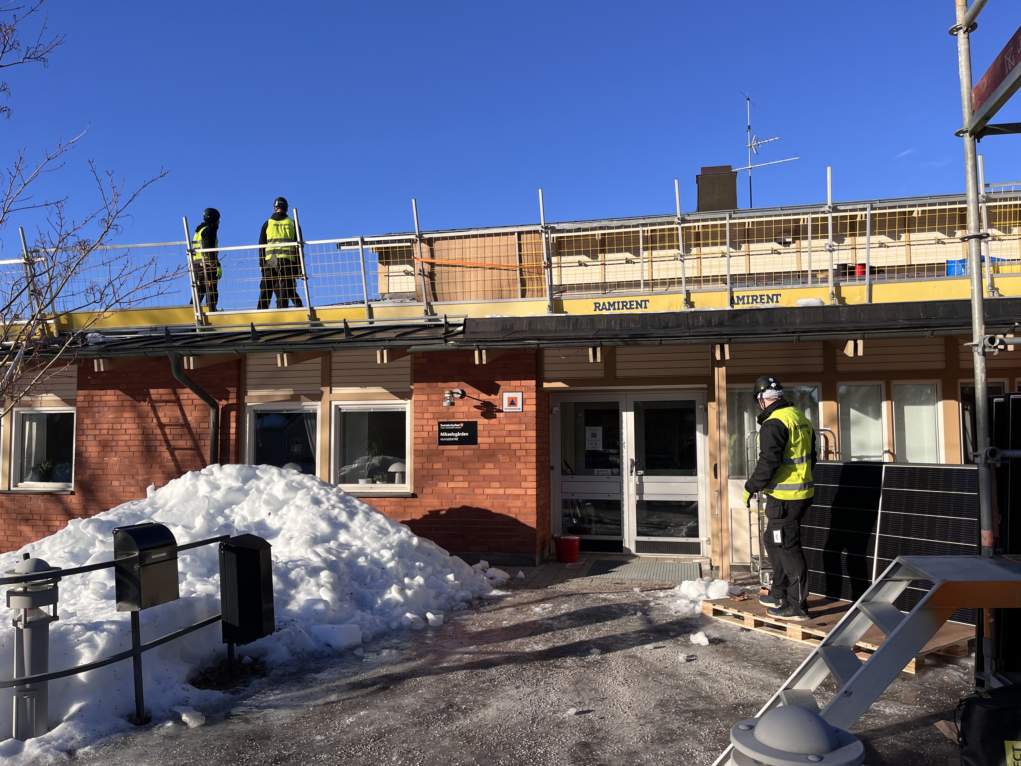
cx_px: 510
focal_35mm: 26
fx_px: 767
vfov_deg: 53.1
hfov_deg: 67.3
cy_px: 383
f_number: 1.6
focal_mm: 5.1
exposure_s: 1/2755
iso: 50
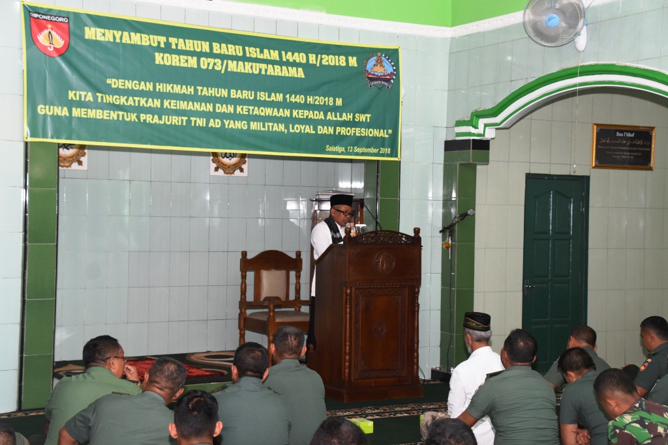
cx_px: 334
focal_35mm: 60
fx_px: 1113
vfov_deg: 22.6
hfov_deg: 33.4
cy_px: 222
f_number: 4.2
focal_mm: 40
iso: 1000
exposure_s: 1/100
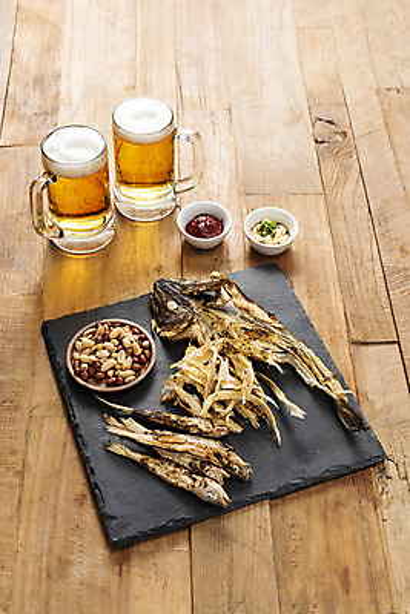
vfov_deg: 38.2
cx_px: 205
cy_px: 307
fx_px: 887
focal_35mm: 52
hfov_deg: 26.0
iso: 100
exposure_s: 1/125
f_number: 10
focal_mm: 52
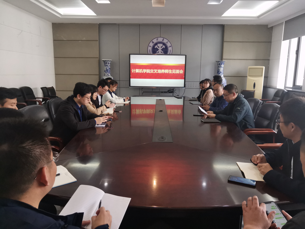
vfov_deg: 51.4
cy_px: 114
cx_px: 152
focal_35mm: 27
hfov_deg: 65.3
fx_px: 238
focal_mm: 3.95
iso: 200
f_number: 1.8
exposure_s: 1/50
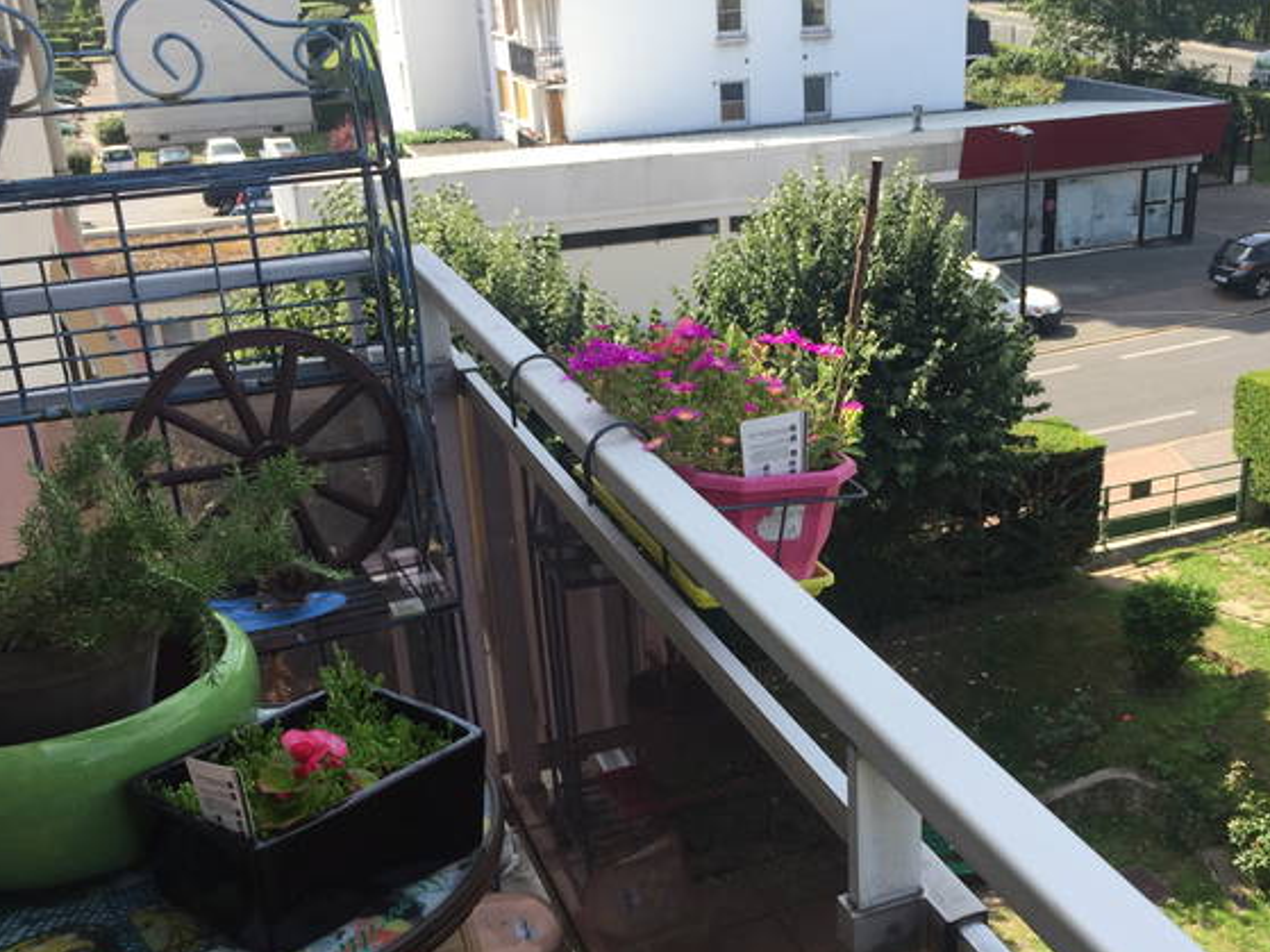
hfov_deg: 45.3
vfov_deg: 34.9
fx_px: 1504
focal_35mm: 41
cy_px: 598
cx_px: 807
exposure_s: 1/682
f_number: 2.2
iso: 32
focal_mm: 4.15
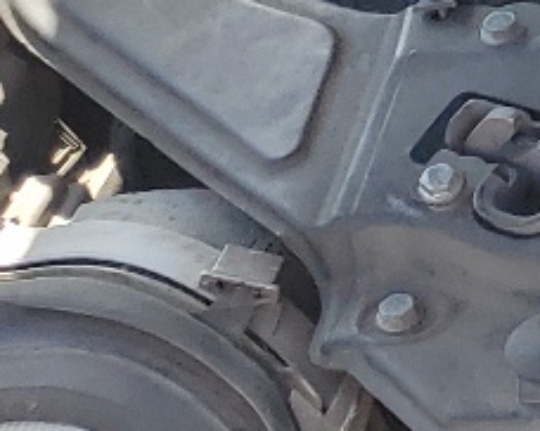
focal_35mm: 178
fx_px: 2842
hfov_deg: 8.6
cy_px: -289
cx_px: 1719
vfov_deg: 8.4
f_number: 1.5
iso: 50
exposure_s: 1/588
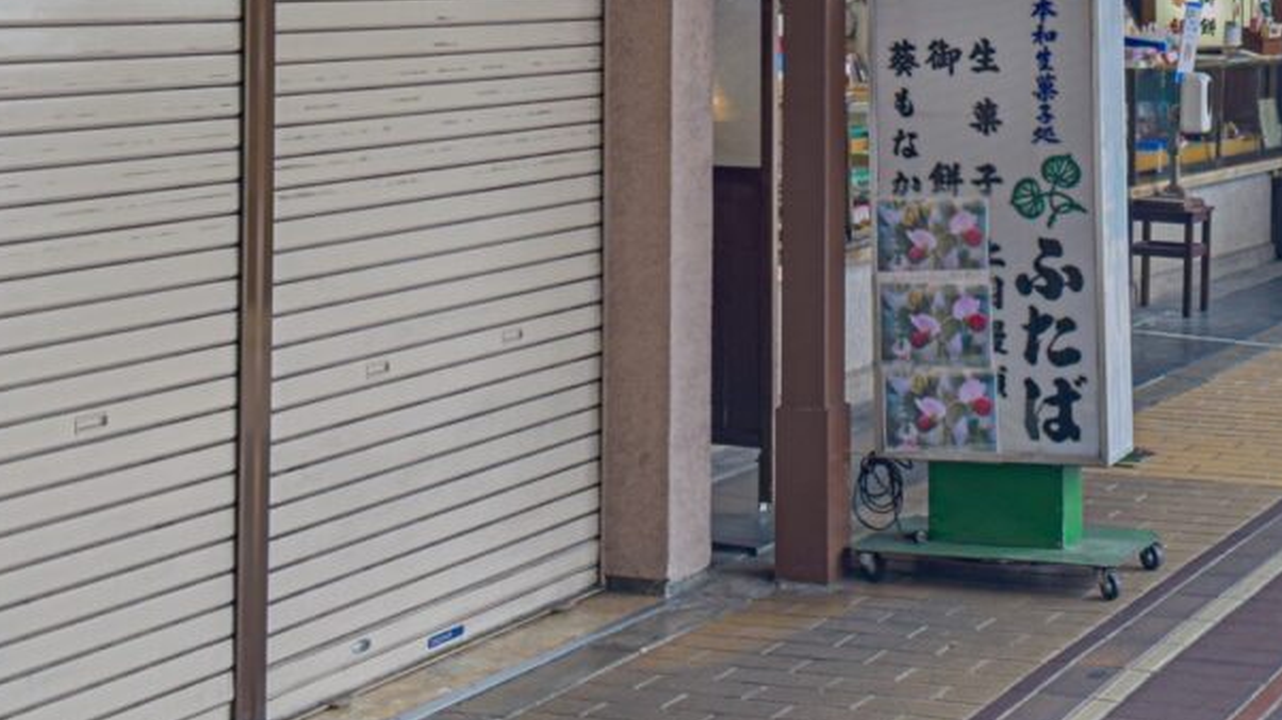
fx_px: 3024
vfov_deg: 13.3
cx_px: 963
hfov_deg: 23.7
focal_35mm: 89
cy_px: -83
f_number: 1.8
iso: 64
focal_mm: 6.86
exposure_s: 1/220
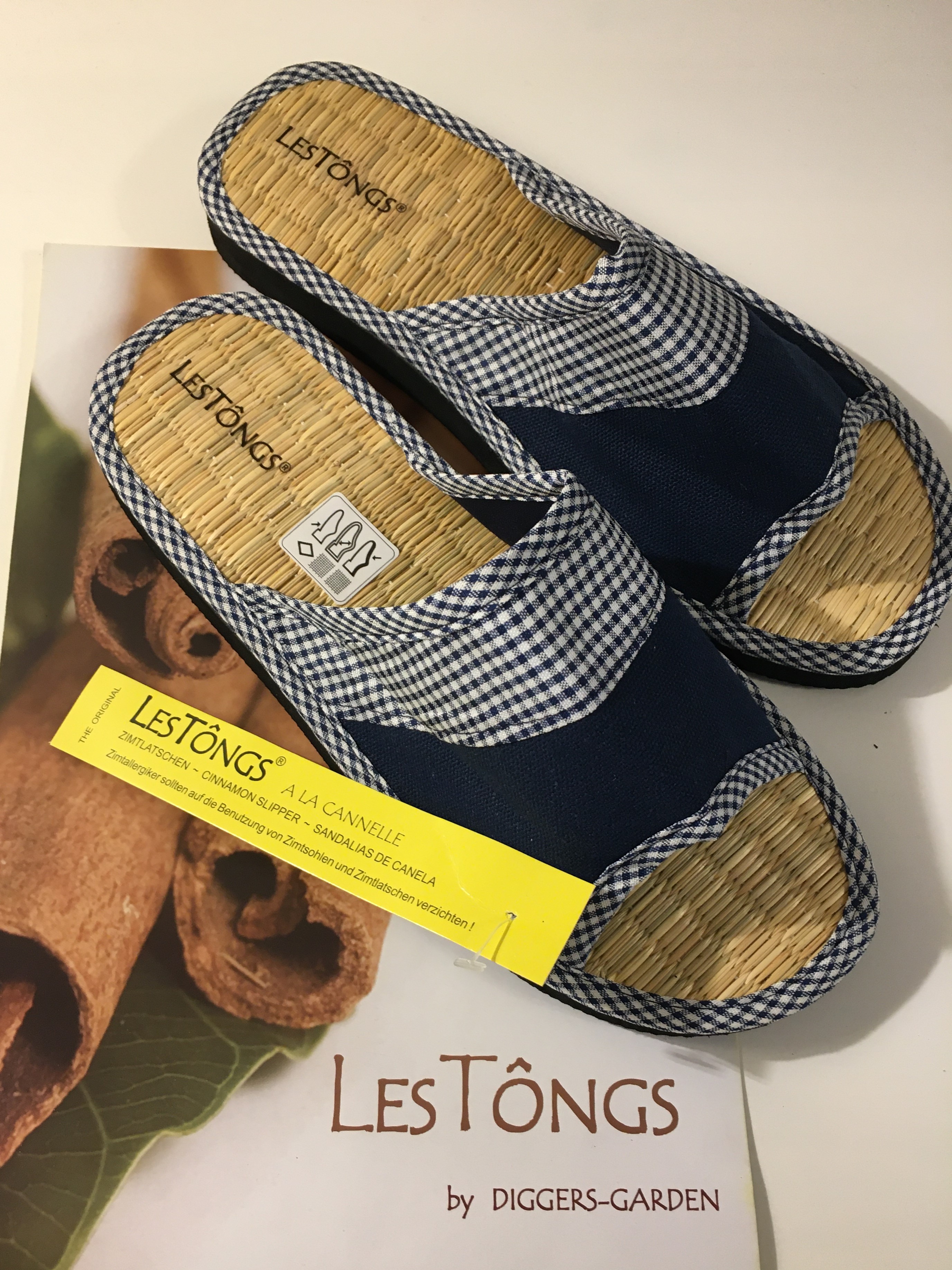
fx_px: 1063
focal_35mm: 29
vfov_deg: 61.7
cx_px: 476
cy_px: 635
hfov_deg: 48.2
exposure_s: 1/33
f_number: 2.2
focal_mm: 4.15
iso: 100
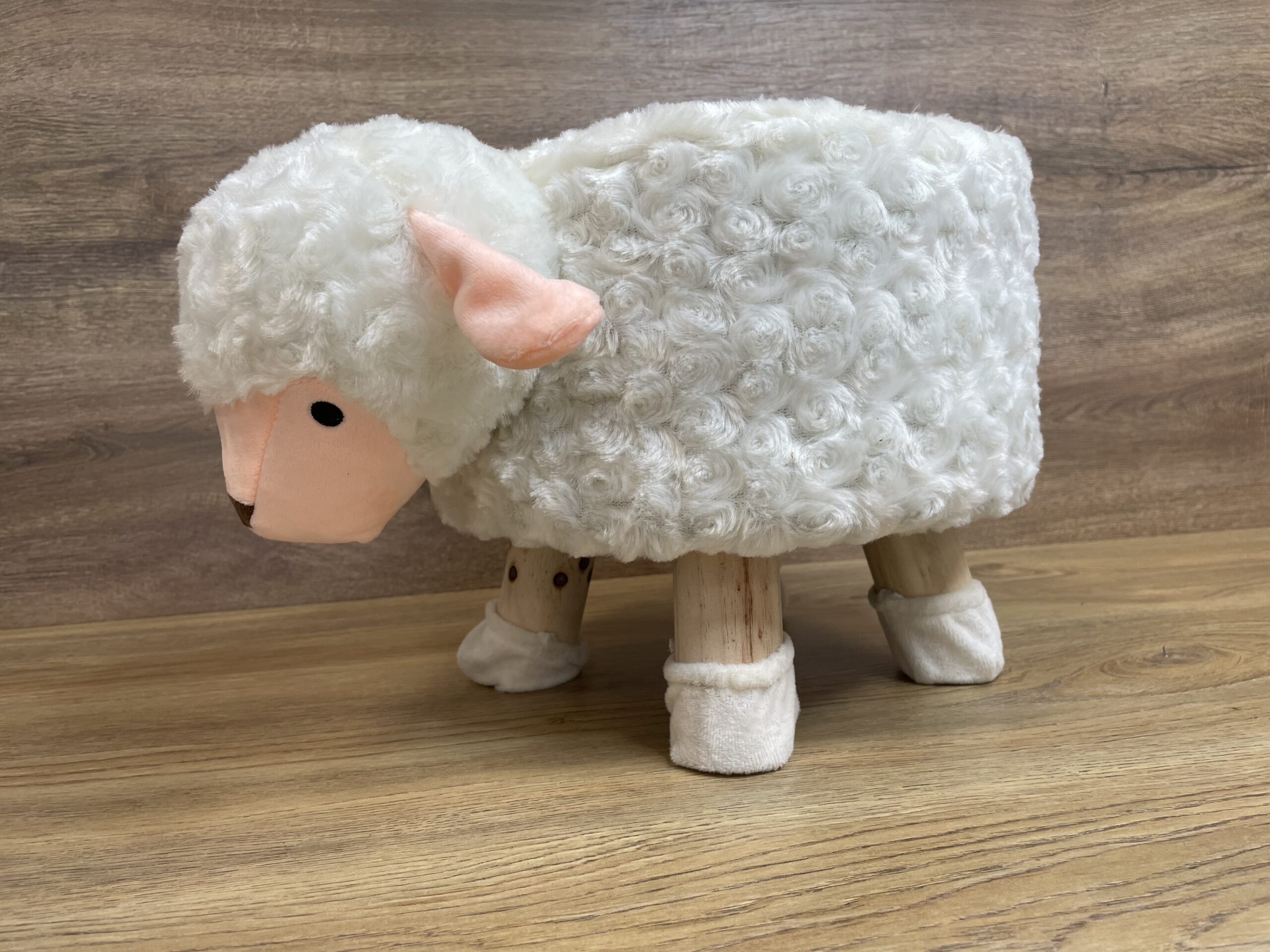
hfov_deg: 67.3
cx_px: 635
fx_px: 954
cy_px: 476
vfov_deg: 53.1
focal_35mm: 26
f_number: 1.6
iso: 64
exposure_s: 1/100
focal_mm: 4.2
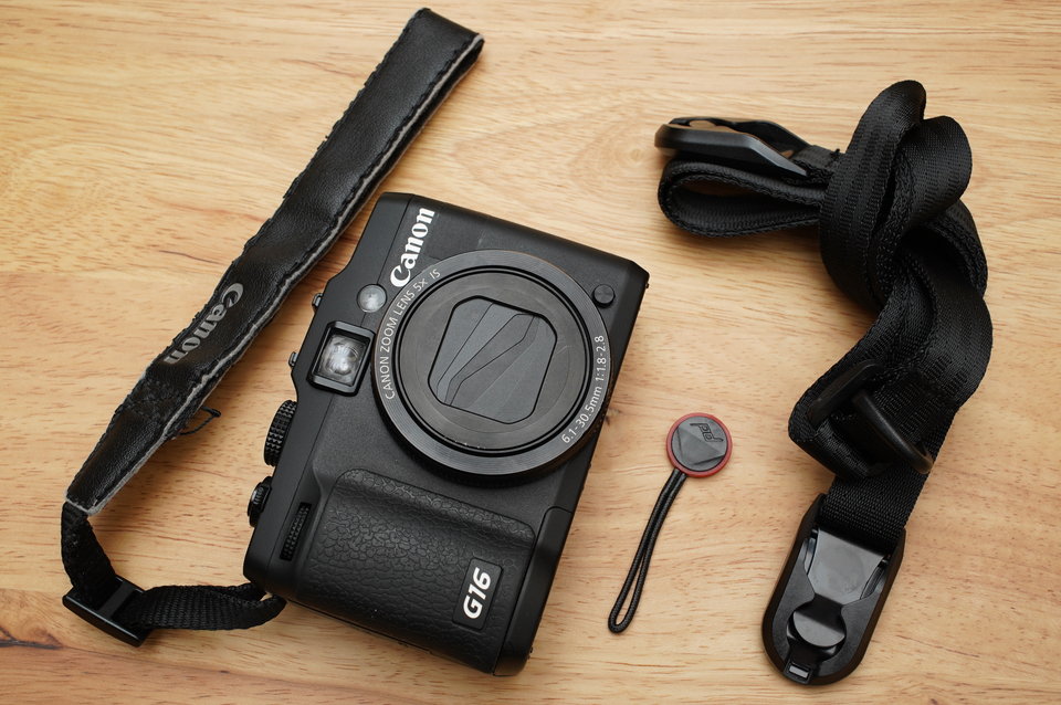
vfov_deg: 33.3
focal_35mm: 40
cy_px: 352
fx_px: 1178
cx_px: 530
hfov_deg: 48.5
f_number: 11
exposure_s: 1/125
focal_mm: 40
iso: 800
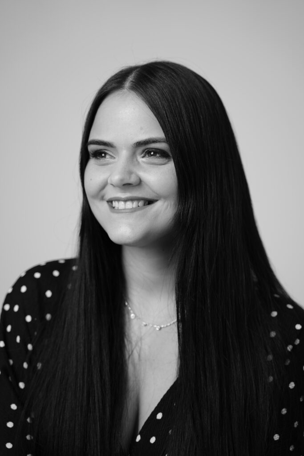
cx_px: 152
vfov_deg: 31.4
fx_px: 810
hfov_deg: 21.2
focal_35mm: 64
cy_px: 228
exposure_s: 1/160
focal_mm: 64
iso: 160
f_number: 3.2
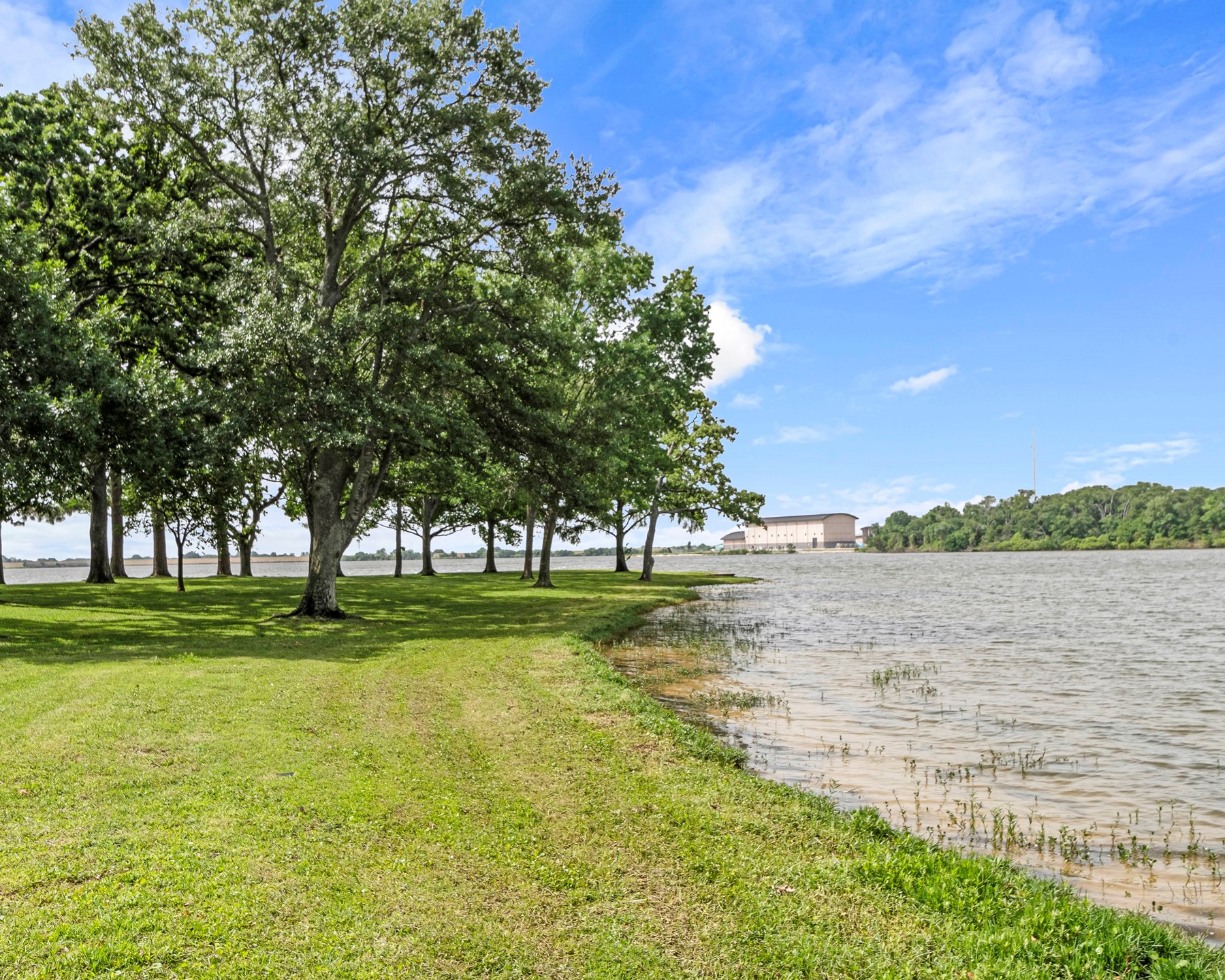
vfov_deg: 43.4
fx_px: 1233
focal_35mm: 34
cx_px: 613
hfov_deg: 52.8
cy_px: 490
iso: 100
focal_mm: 20
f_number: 9
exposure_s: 1/400
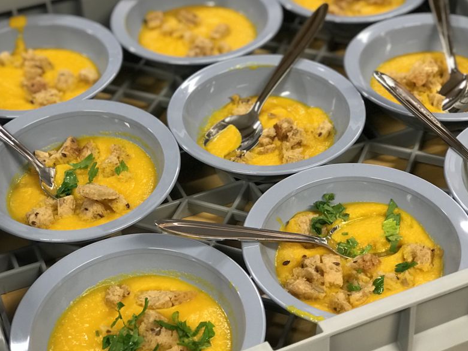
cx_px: 222
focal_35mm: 66
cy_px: 174
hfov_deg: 29.4
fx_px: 892
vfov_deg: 22.2
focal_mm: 6.6
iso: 160
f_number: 2.8
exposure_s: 1/50
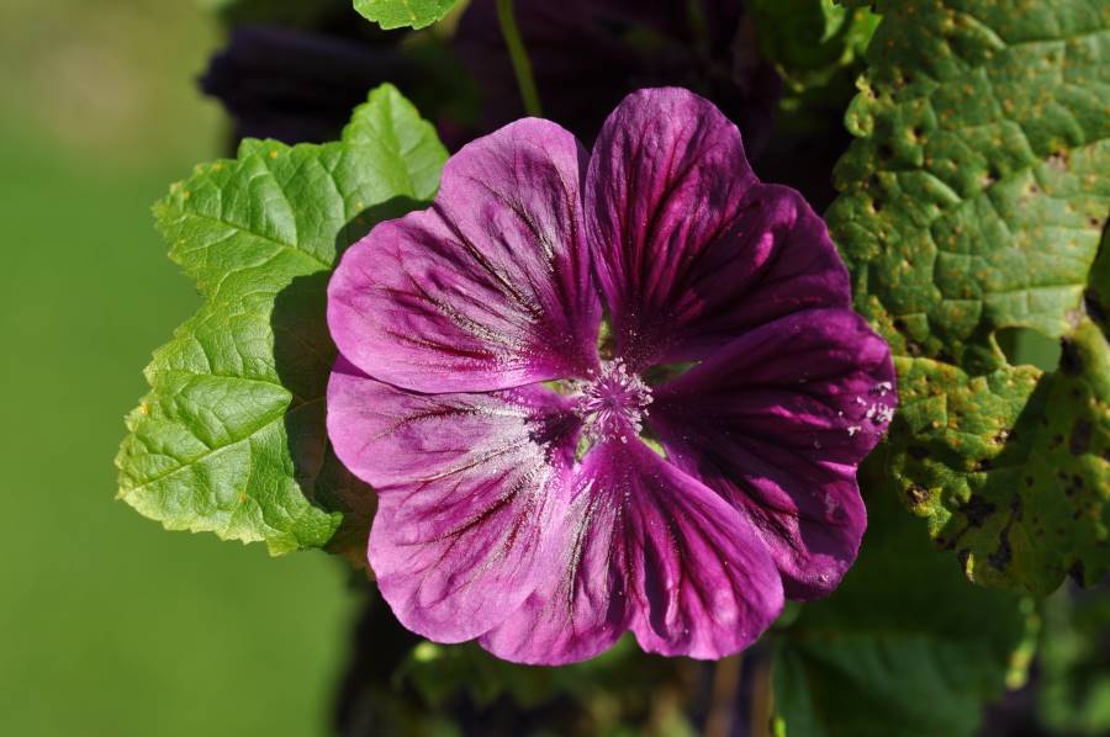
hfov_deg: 22.6
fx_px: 2772
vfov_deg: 15.2
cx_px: 555
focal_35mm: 90
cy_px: 368
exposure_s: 1/640
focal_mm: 60
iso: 200
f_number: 6.3
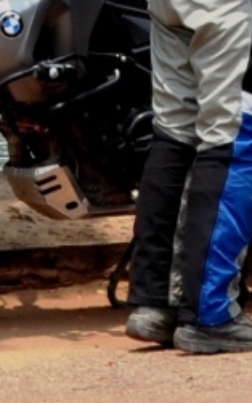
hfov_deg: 11.3
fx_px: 1267
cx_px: 222
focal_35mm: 115
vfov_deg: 17.1
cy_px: -105
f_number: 10
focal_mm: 29
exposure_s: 1/250
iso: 200
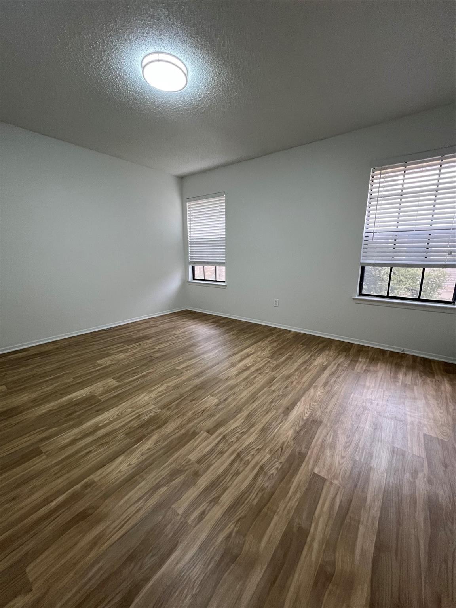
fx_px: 228
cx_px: 228
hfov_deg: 89.9
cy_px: 304
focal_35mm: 13
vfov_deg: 106.2
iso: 250
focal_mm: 1.57
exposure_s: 1/120
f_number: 1.8
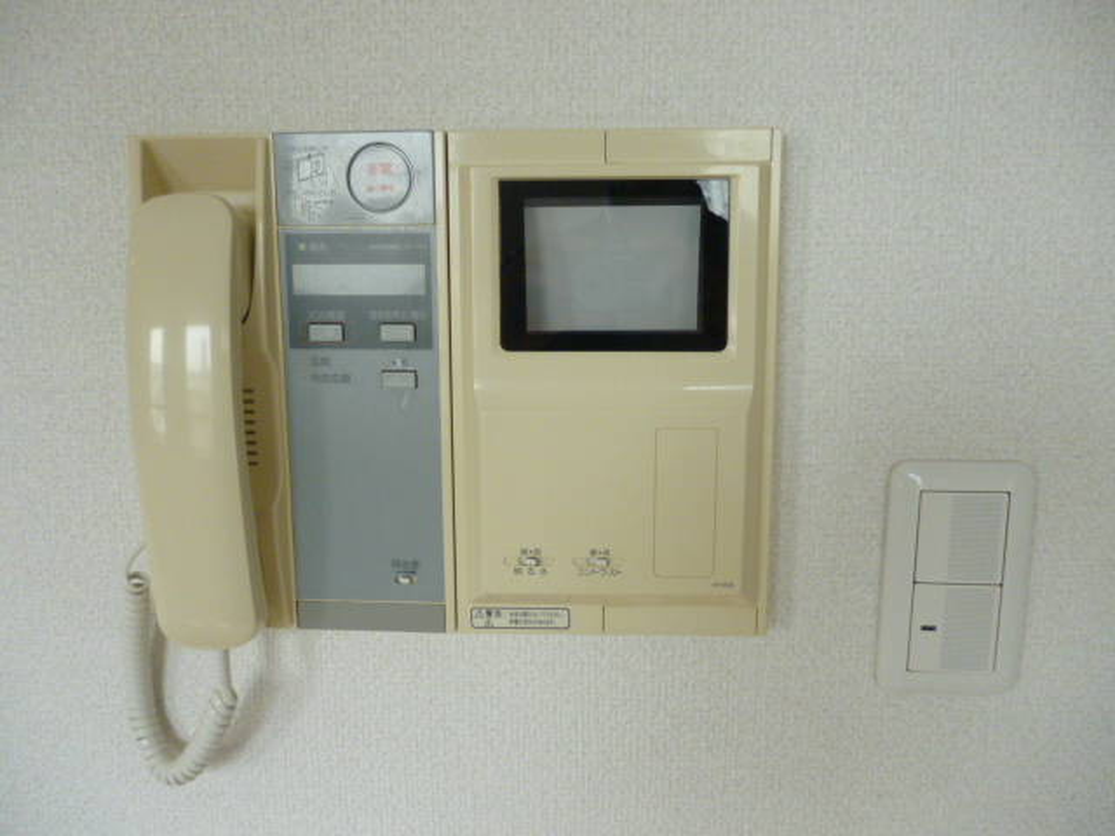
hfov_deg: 63.4
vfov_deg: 49.7
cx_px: 558
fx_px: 902
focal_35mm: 28
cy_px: 418
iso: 400
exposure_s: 1/160
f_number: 3.1
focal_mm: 5
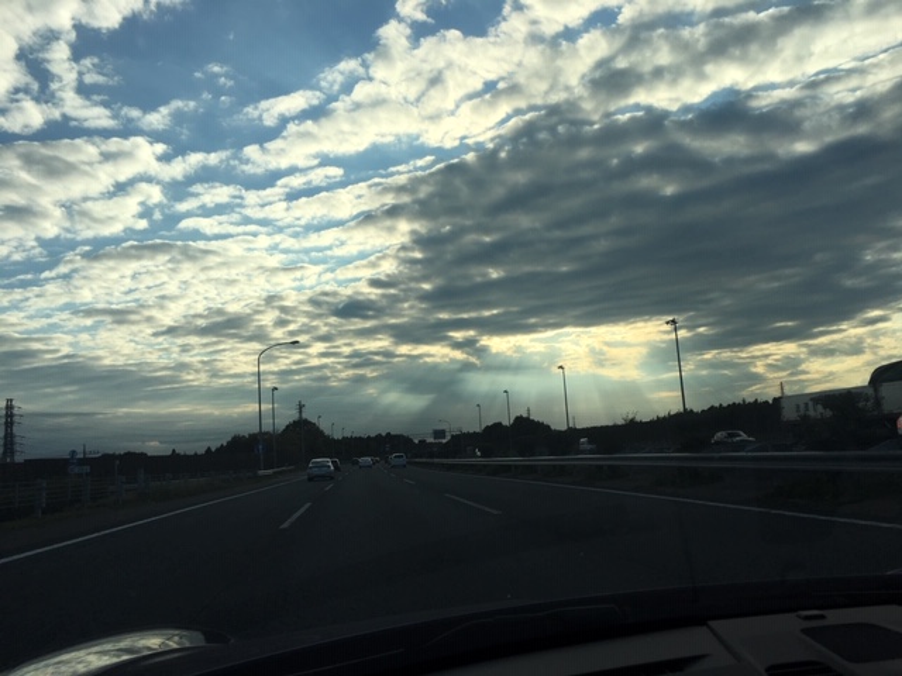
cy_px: 338
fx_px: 756
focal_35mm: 29
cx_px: 451
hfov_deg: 61.7
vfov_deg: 48.2
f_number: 2.2
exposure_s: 1/2747
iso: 25
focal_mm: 4.15
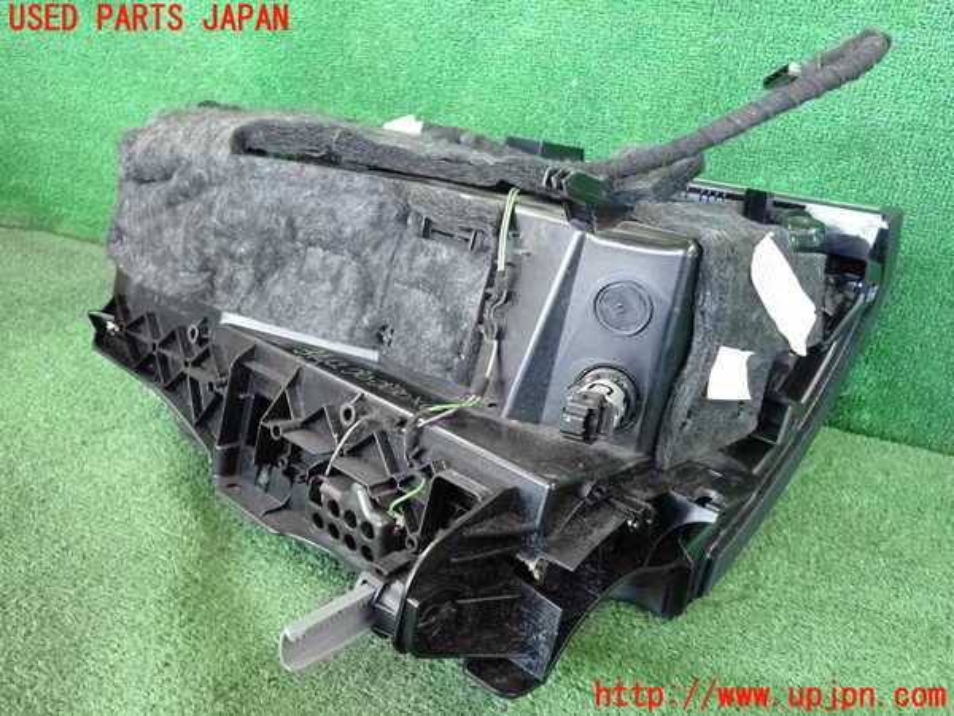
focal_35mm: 30
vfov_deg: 46.8
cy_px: 358
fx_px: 827
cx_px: 477
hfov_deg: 60.0
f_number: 2.3
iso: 1600
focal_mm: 5.4
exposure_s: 1/125
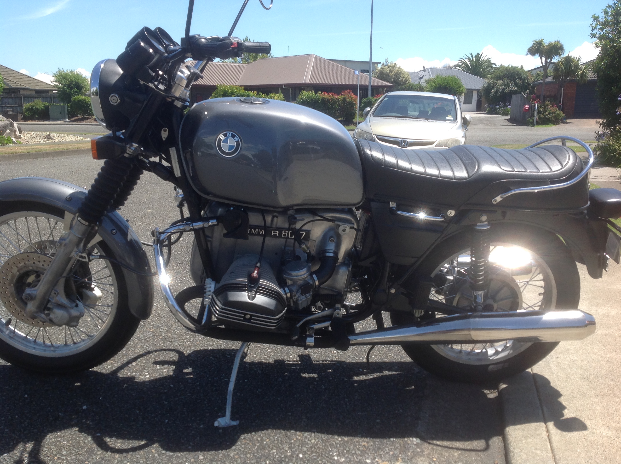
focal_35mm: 35
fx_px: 627
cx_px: 310
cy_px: 232
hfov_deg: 52.7
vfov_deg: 40.6
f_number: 2.4
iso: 50
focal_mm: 4.28
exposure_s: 1/1043
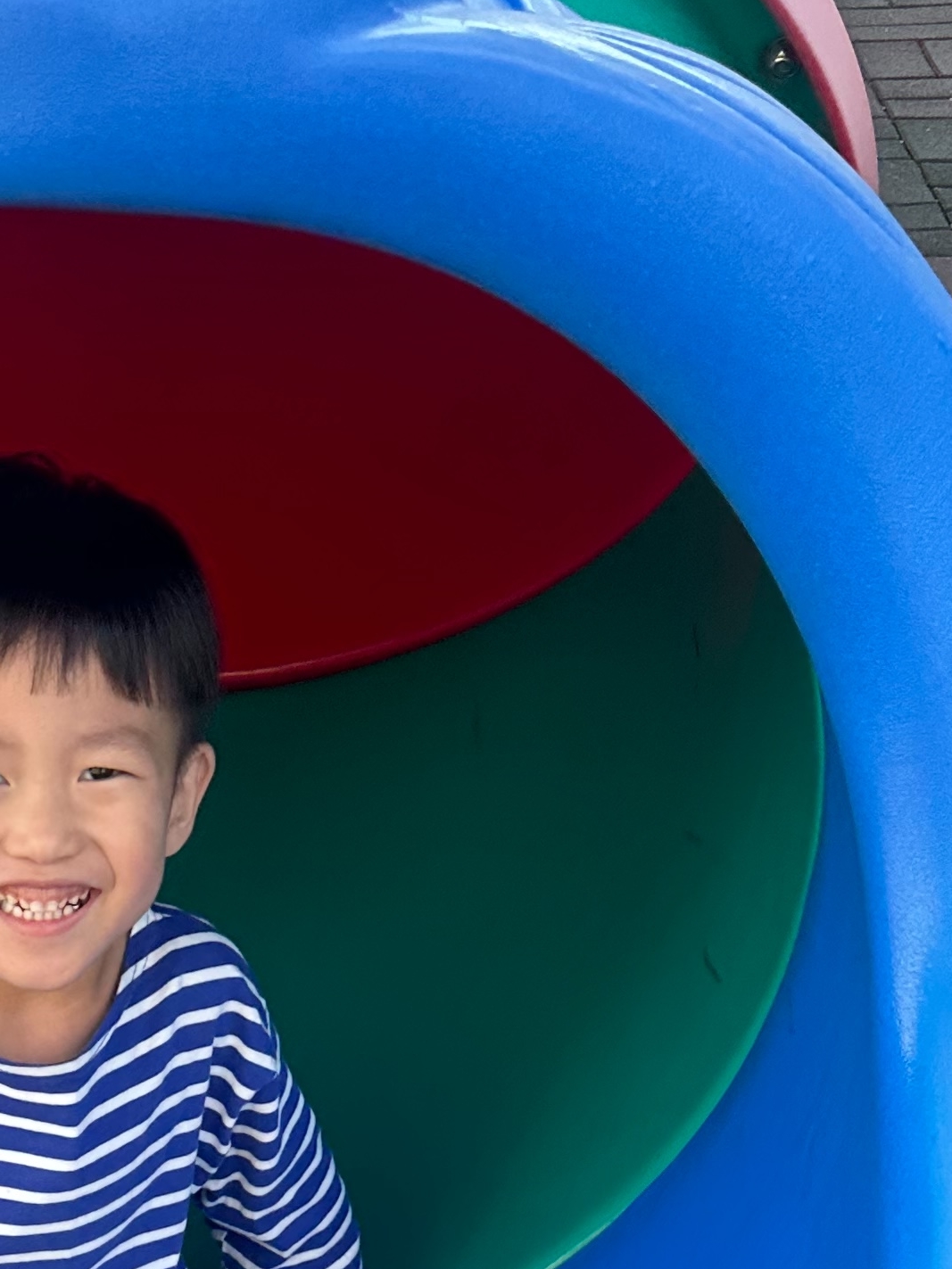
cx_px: -66
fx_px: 2494
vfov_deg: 25.0
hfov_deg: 20.7
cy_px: 1625
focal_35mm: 68
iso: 80
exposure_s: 1/486
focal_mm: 6.86
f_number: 1.78
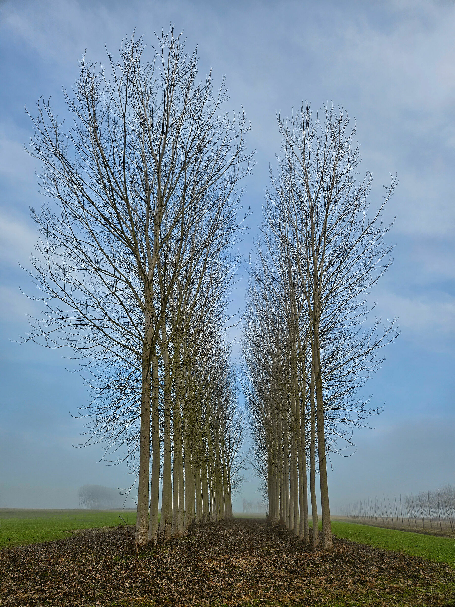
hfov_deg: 58.9
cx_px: 228
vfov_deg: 73.9
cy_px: 304
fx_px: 403
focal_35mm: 23
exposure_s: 1/1910
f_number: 1.8
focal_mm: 5.4
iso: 25
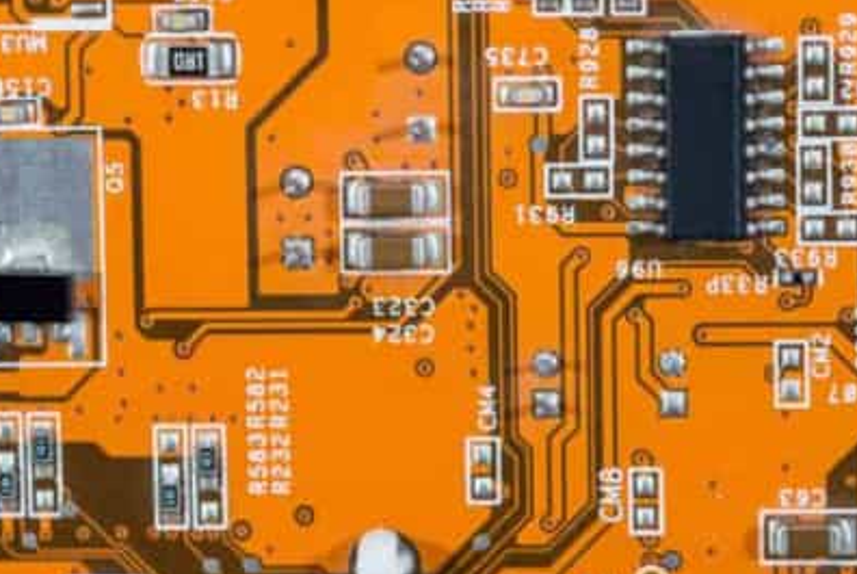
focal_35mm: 159
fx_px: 3789
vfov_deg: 8.6
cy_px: 395
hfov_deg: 12.9
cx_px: 548
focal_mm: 105
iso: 250
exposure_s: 1/160
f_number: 9
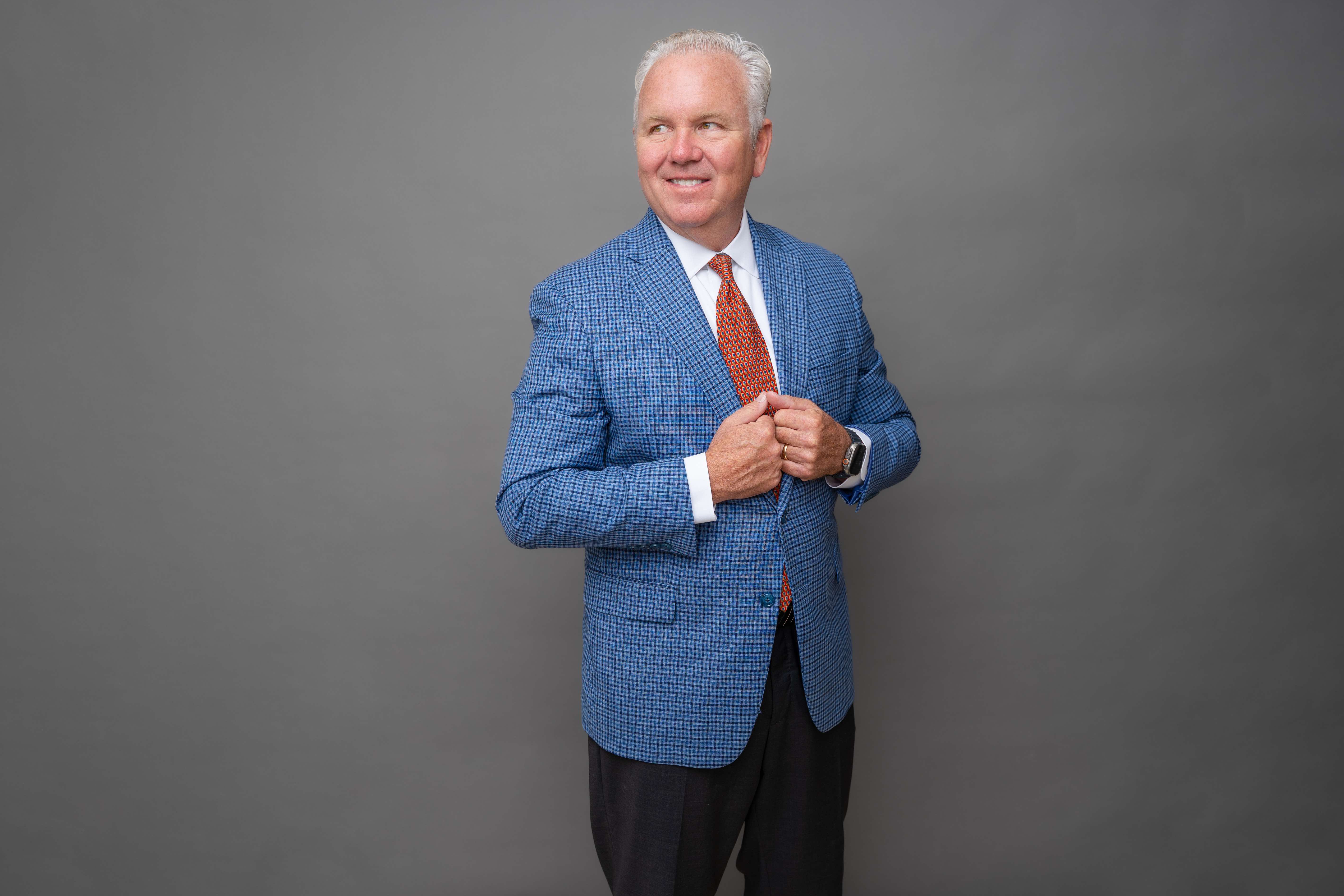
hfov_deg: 60.3
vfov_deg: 42.3
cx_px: 670
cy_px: 447
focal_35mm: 31
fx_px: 1157
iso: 100
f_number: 4.5
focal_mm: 30
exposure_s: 1/125
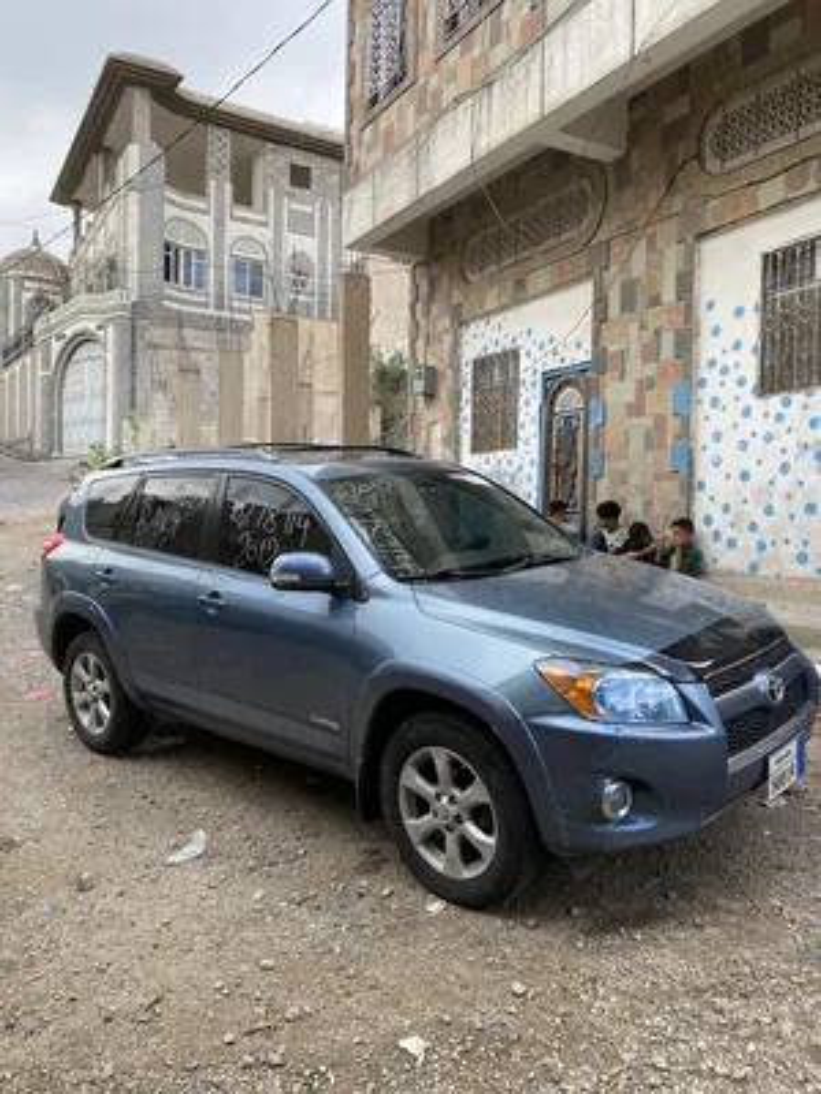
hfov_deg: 53.1
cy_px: 547
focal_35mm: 26
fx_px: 822
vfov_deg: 67.3
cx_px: 410
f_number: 1.8
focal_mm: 4.25
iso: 32
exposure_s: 1/287
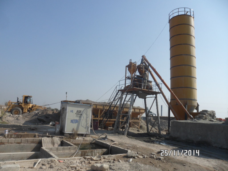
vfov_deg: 53.1
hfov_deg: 67.3
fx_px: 171
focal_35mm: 26
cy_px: 86
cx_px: 114
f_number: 9.4
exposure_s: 1/180
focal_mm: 4.9
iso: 80
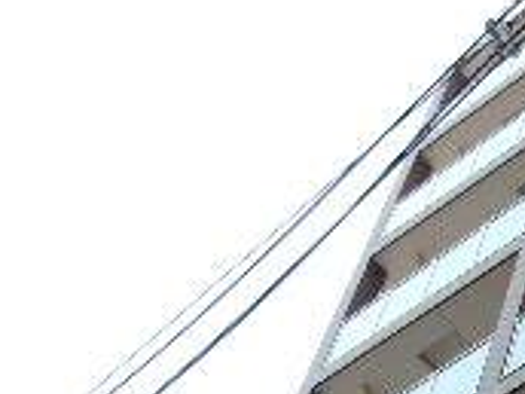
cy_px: 522
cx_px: 748
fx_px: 1410
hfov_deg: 19.0
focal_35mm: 93
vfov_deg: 15.1
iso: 125
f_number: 3.7
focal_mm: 4.5
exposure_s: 1/100
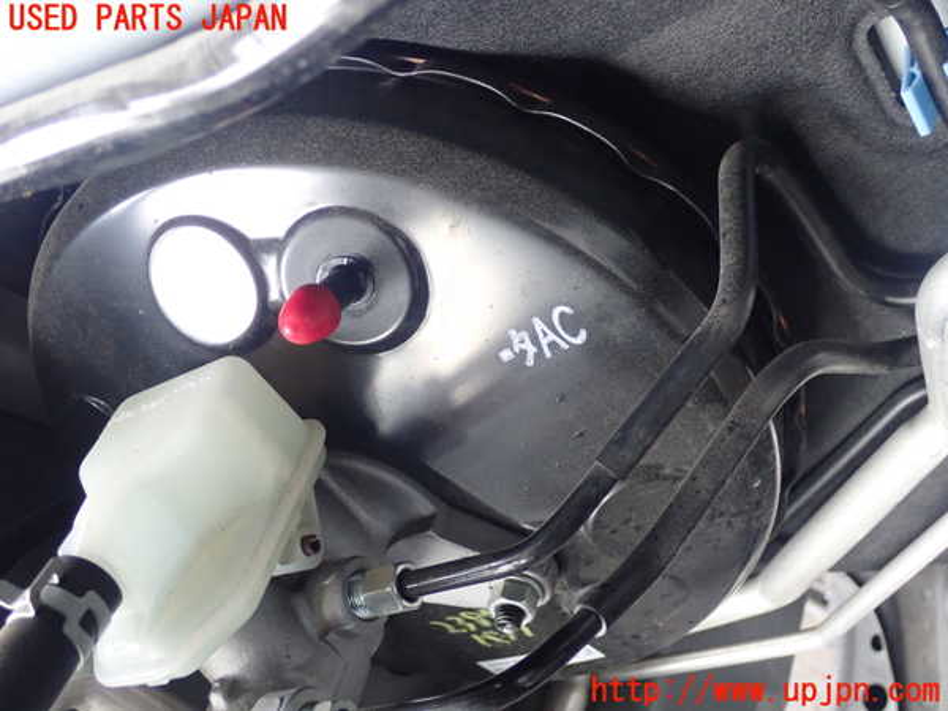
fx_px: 1095
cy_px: 356
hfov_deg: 46.8
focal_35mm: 40
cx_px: 474
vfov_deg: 36.0
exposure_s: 1/50
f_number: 2.8
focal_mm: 7.34
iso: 800
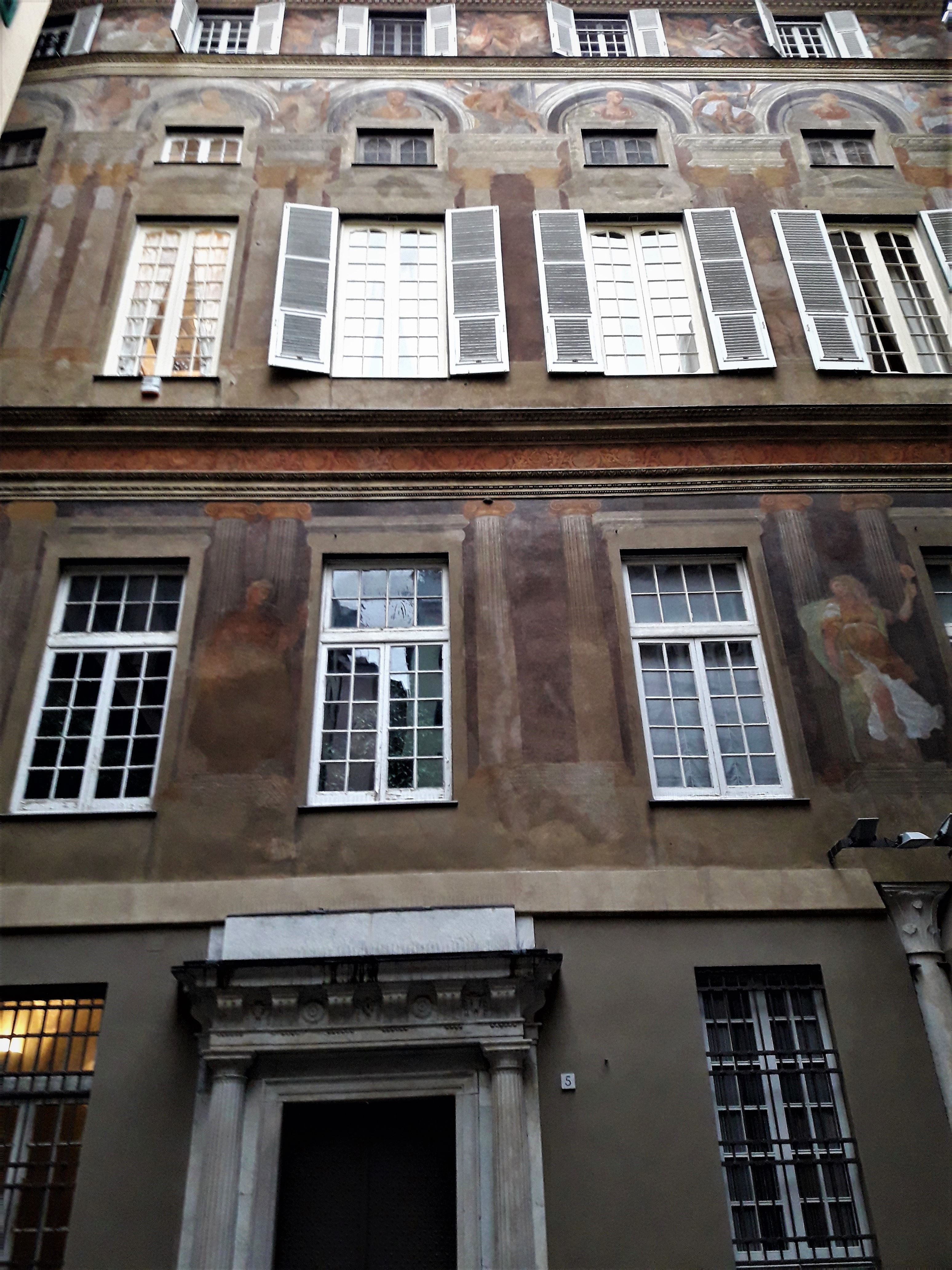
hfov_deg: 49.8
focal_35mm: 28
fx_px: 1027
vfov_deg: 63.4
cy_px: 635
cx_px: 476
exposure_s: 1/33
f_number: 1.9
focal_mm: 3.7
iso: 200
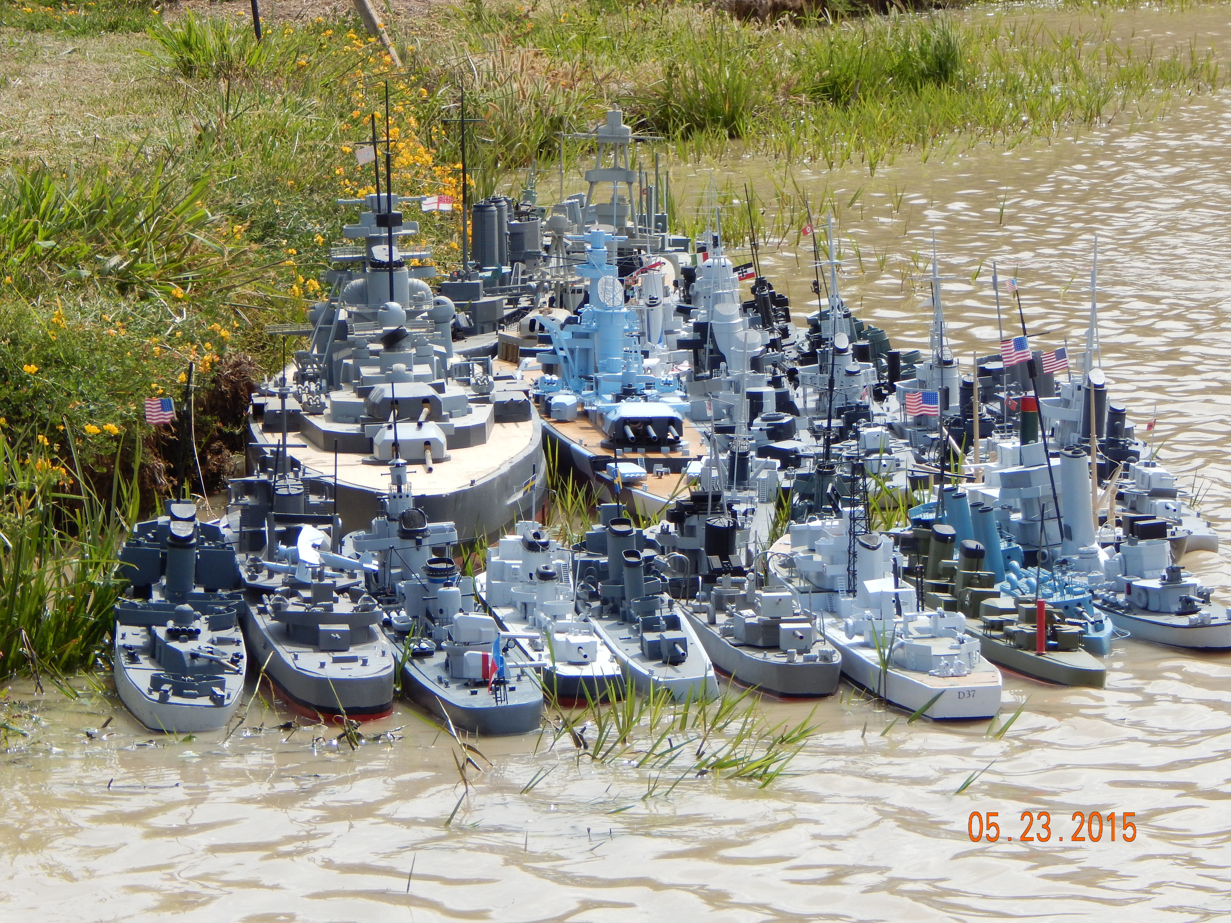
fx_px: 8250
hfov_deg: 8.5
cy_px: 462
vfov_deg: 6.4
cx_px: 616
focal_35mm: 232
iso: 125
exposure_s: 1/640
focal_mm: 41.7
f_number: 5.6
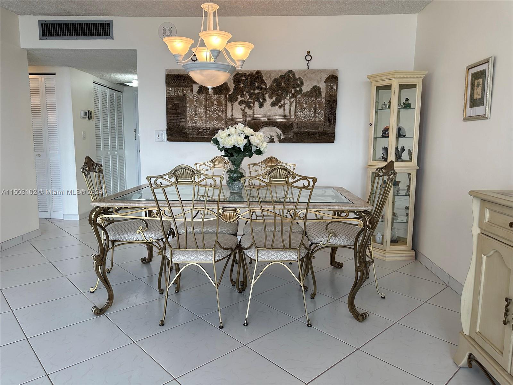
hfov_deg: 71.6
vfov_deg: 56.8
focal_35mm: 24
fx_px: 356
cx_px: 256
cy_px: 192
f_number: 1.78
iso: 100
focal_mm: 6.86
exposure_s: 1/133
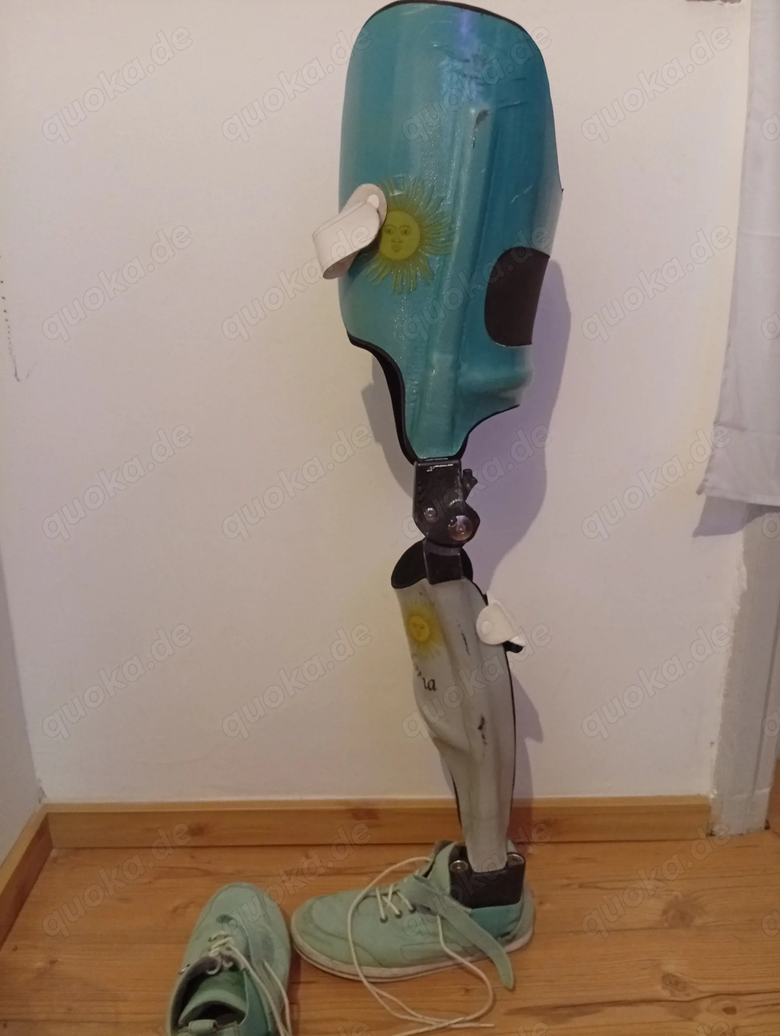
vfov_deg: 65.2
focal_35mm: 27
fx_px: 809
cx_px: 390
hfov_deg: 51.5
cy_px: 518
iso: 629
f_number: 1.8
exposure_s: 1/20
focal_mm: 3.84
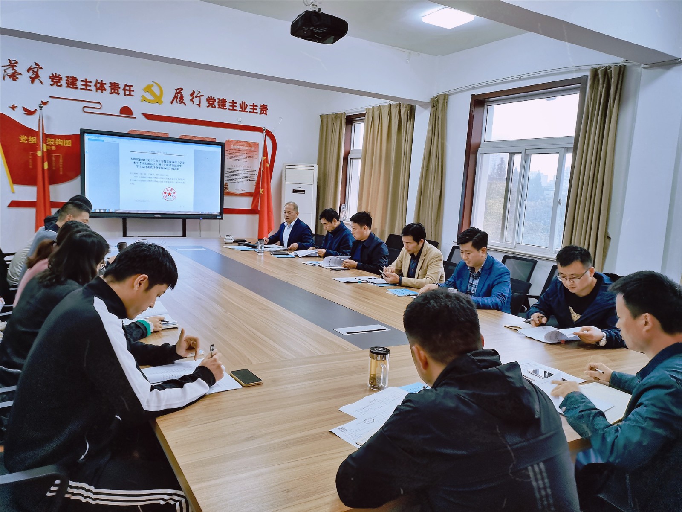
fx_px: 512
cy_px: 256
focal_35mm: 26
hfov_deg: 67.3
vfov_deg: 53.1
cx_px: 341
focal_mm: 5.58
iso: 320
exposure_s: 1/50
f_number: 1.8
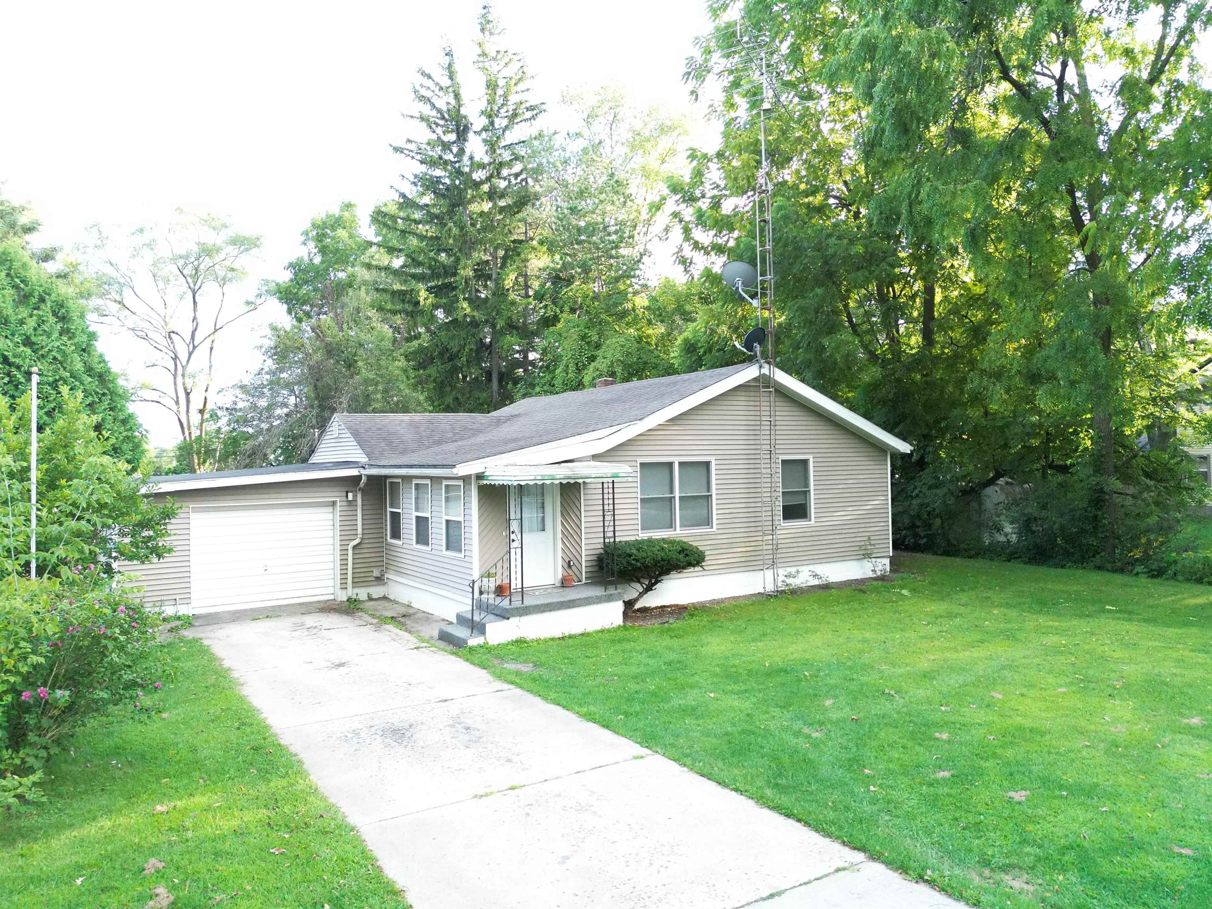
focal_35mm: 24
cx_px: 606
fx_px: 840
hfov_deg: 71.6
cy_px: 454
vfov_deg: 56.8
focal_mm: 6.72
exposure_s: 1/1000
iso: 1600
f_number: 1.7
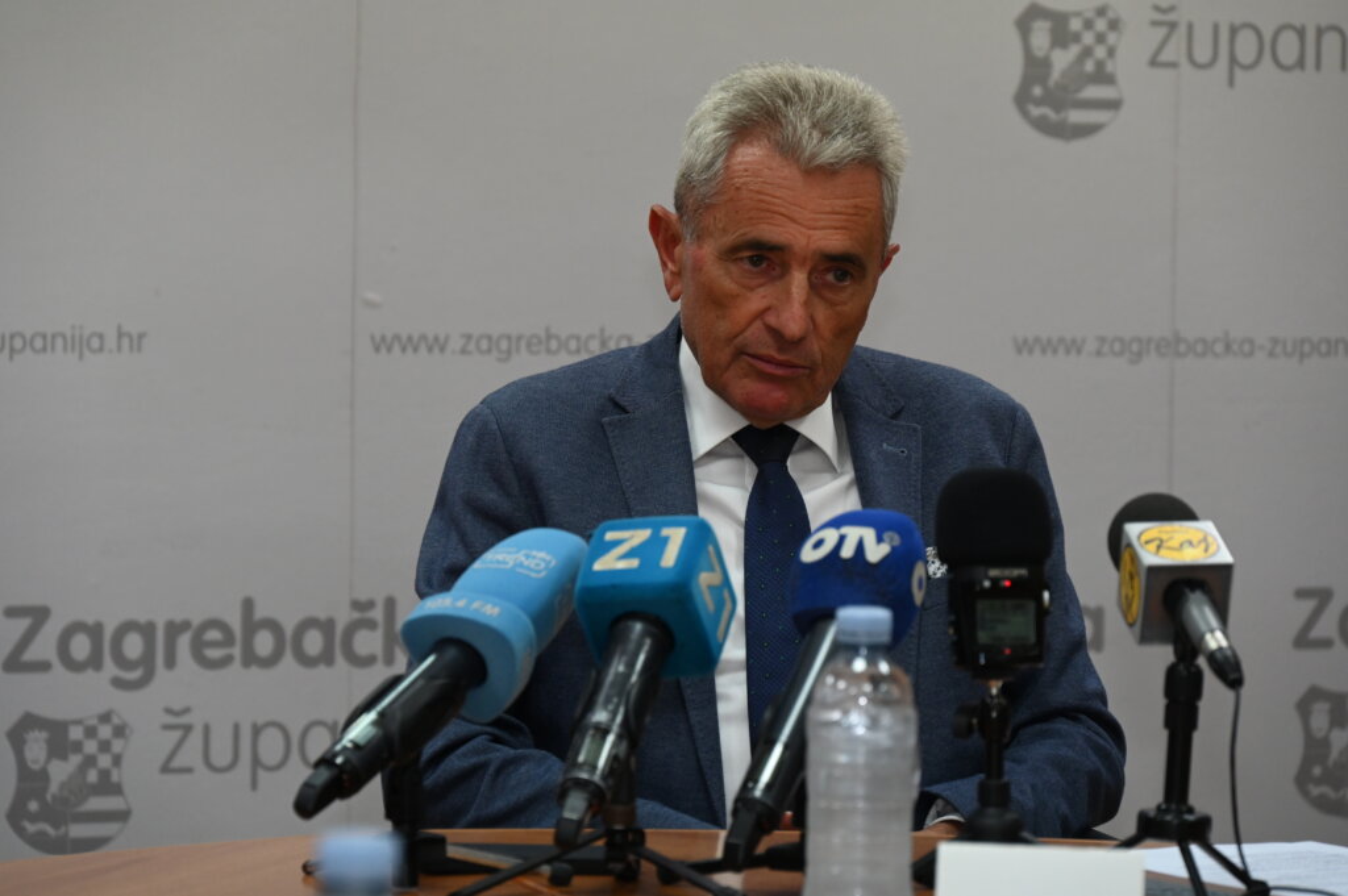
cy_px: 448
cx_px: 674
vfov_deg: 10.1
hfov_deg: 15.2
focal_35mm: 135
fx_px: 5051
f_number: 6.3
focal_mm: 135
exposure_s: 1/160
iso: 2200
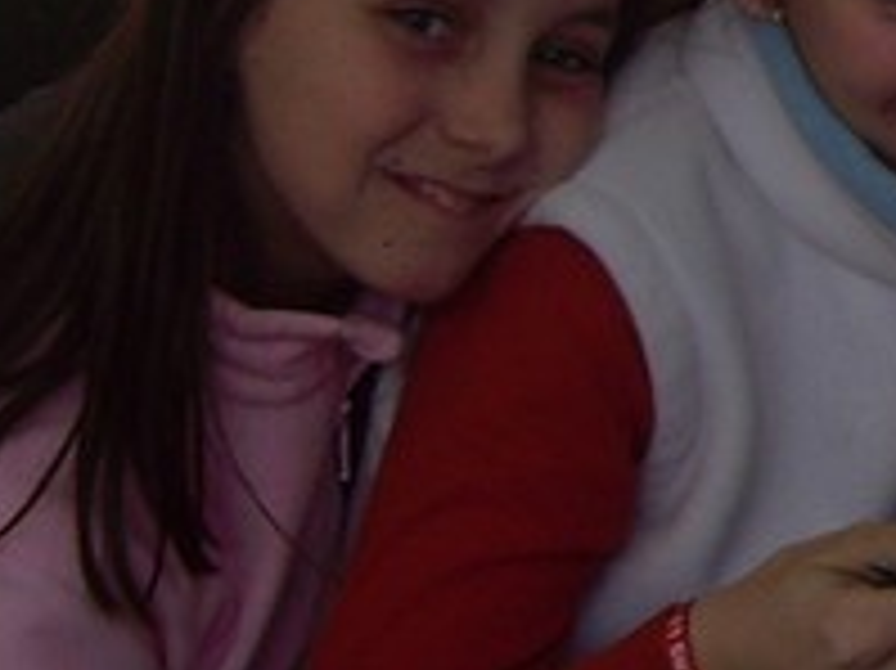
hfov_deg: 9.5
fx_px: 5070
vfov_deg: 7.4
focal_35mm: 196
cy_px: -405
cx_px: 1715
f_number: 4.3
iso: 64
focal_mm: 6.2
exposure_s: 1/320
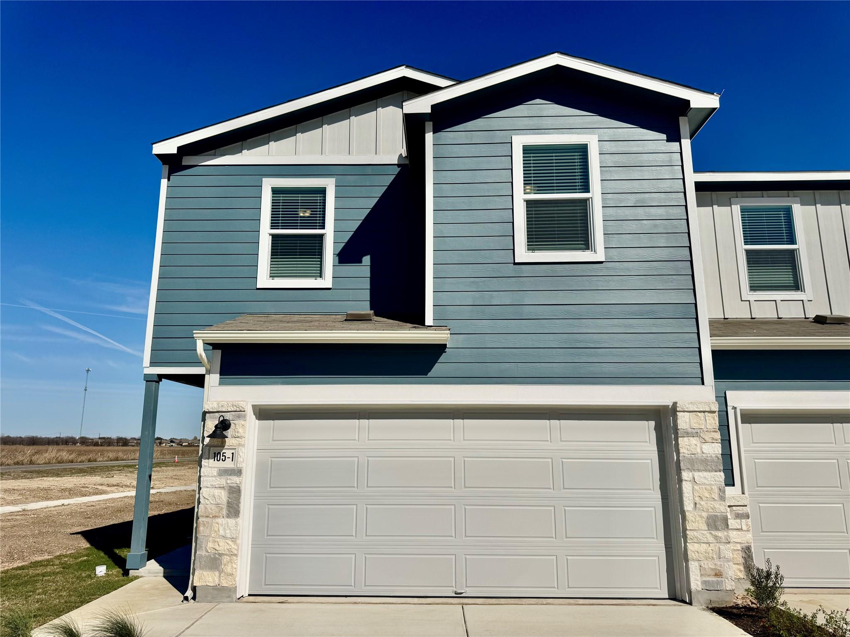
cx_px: 425
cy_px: 318
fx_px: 589
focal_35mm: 24
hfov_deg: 71.6
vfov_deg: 56.8
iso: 64
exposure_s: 1/12346
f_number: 1.78
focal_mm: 6.76
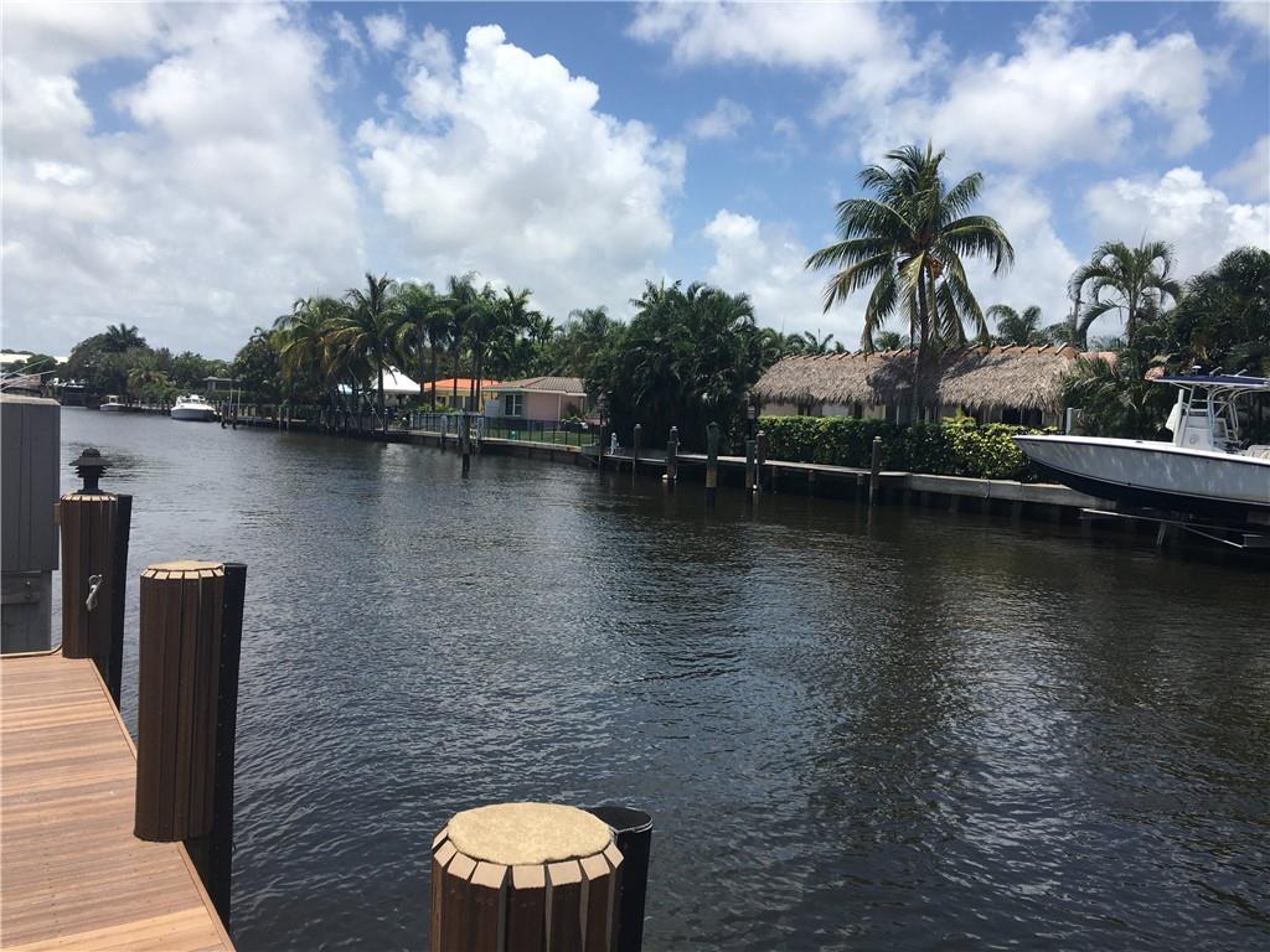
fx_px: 1064
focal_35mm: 29
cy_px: 476
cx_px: 635
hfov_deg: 61.7
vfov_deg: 48.2
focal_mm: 4.15
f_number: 2.2
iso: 25
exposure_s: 1/1832
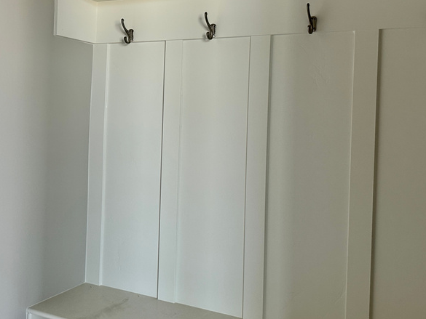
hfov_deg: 44.1
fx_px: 517
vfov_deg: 34.2
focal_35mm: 42
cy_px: 118
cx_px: 138
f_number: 1.78
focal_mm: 6.86
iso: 125
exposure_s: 1/121
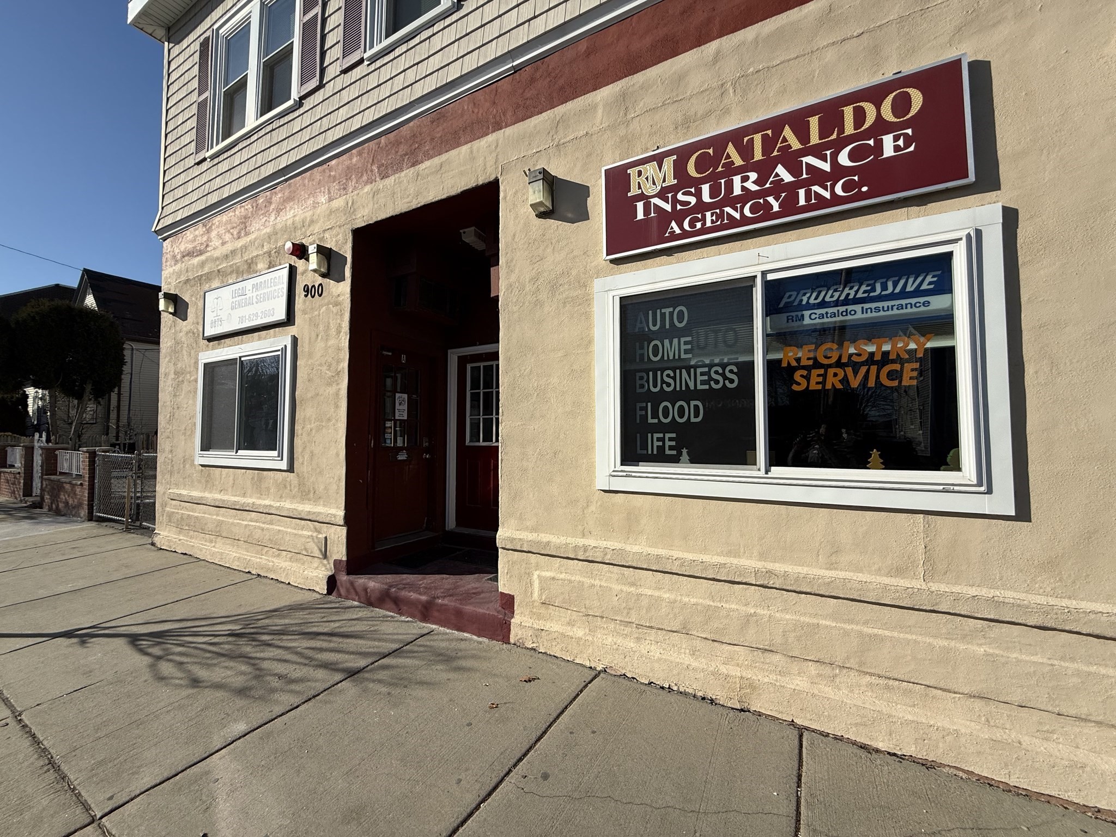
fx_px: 451
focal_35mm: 14
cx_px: 558
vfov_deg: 85.7
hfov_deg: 102.1
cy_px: 418
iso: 50
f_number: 2.2
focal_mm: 2.22
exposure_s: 1/2976
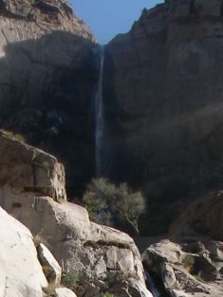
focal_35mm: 124
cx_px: 142
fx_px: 1067
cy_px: 410
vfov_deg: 15.0
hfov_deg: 11.9
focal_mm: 6.3
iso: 64
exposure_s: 1/160
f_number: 6.6
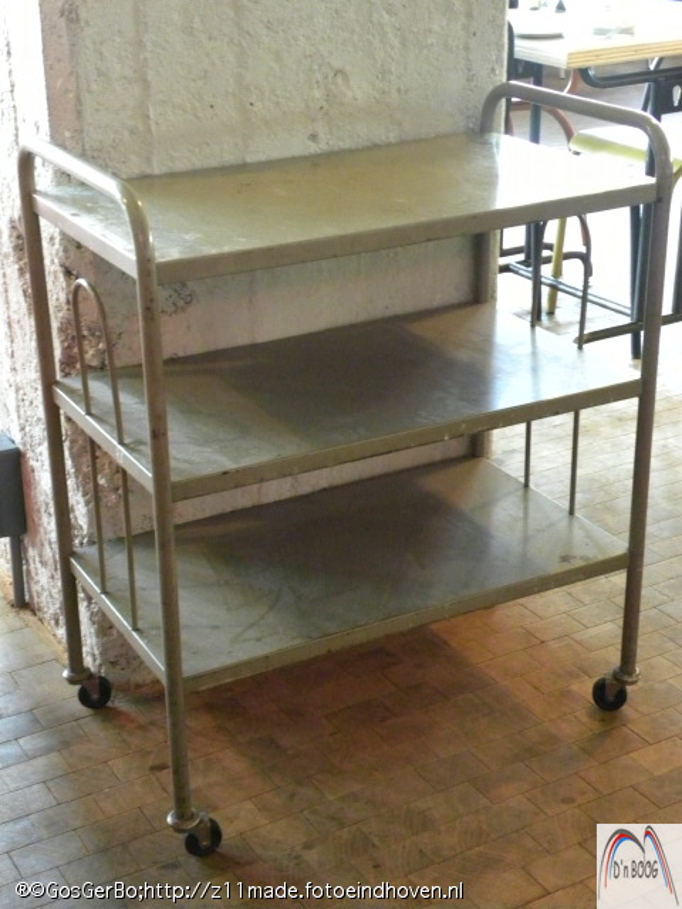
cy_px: 454
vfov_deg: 33.2
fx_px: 1524
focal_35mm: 58
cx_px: 341
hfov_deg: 25.2
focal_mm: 10.3
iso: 800
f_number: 3.5
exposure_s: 1/9.1
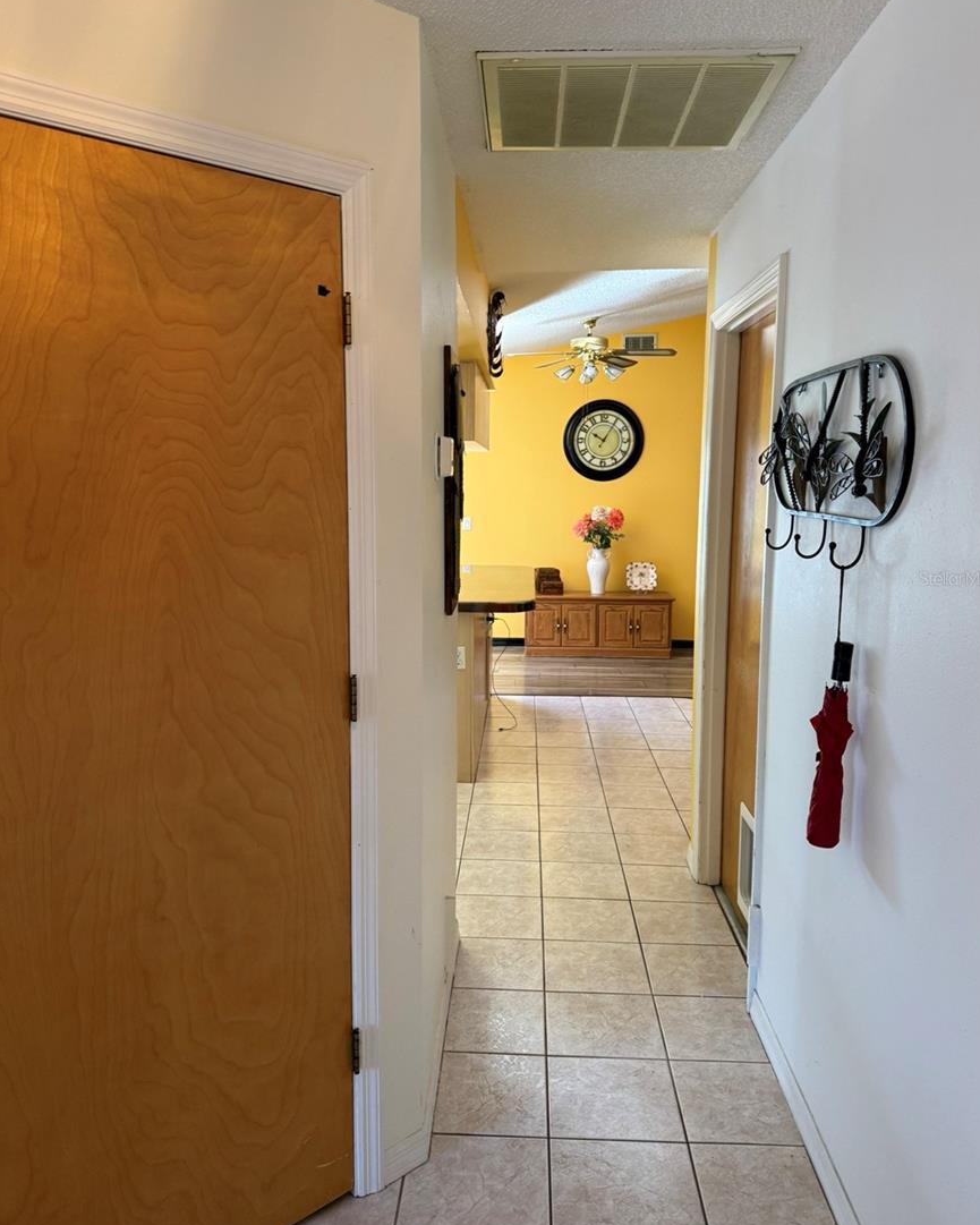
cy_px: 578
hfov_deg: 54.9
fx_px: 943
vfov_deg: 66.0
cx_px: 489
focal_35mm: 26
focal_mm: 6.76
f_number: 1.78
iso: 200
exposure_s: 1/60
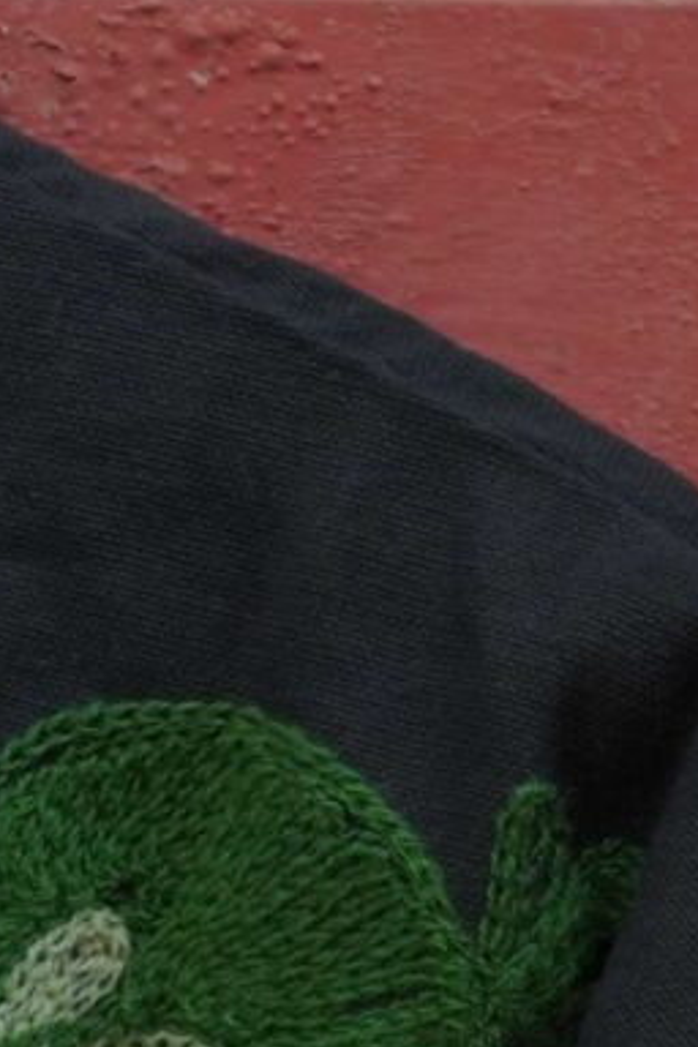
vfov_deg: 5.7
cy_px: 3386
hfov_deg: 4.1
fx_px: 9684
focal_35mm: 333
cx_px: 768
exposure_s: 1/160
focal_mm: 50
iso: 640
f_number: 7.1
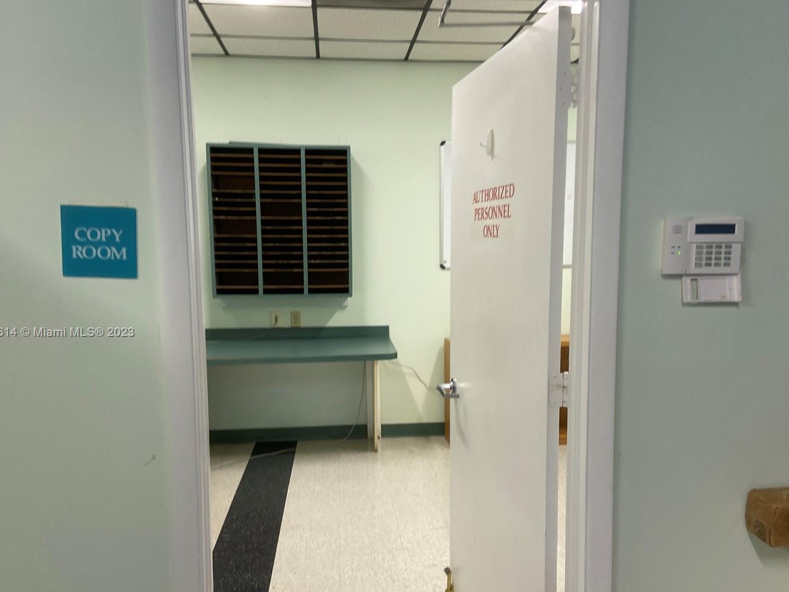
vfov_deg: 46.7
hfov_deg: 60.0
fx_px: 684
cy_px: 333
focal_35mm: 30
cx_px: 407
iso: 125
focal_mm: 4.25
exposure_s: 1/108
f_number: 1.8
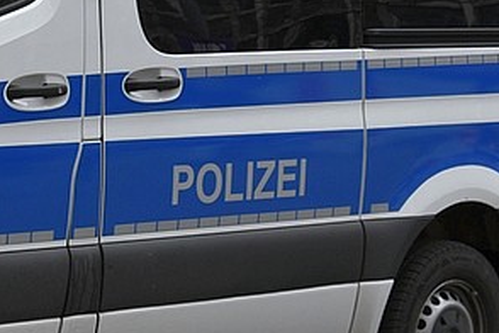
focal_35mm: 147
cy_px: 122
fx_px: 2037
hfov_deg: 13.5
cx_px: -136
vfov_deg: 9.3
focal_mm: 48
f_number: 7.1
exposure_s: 1/200
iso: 400
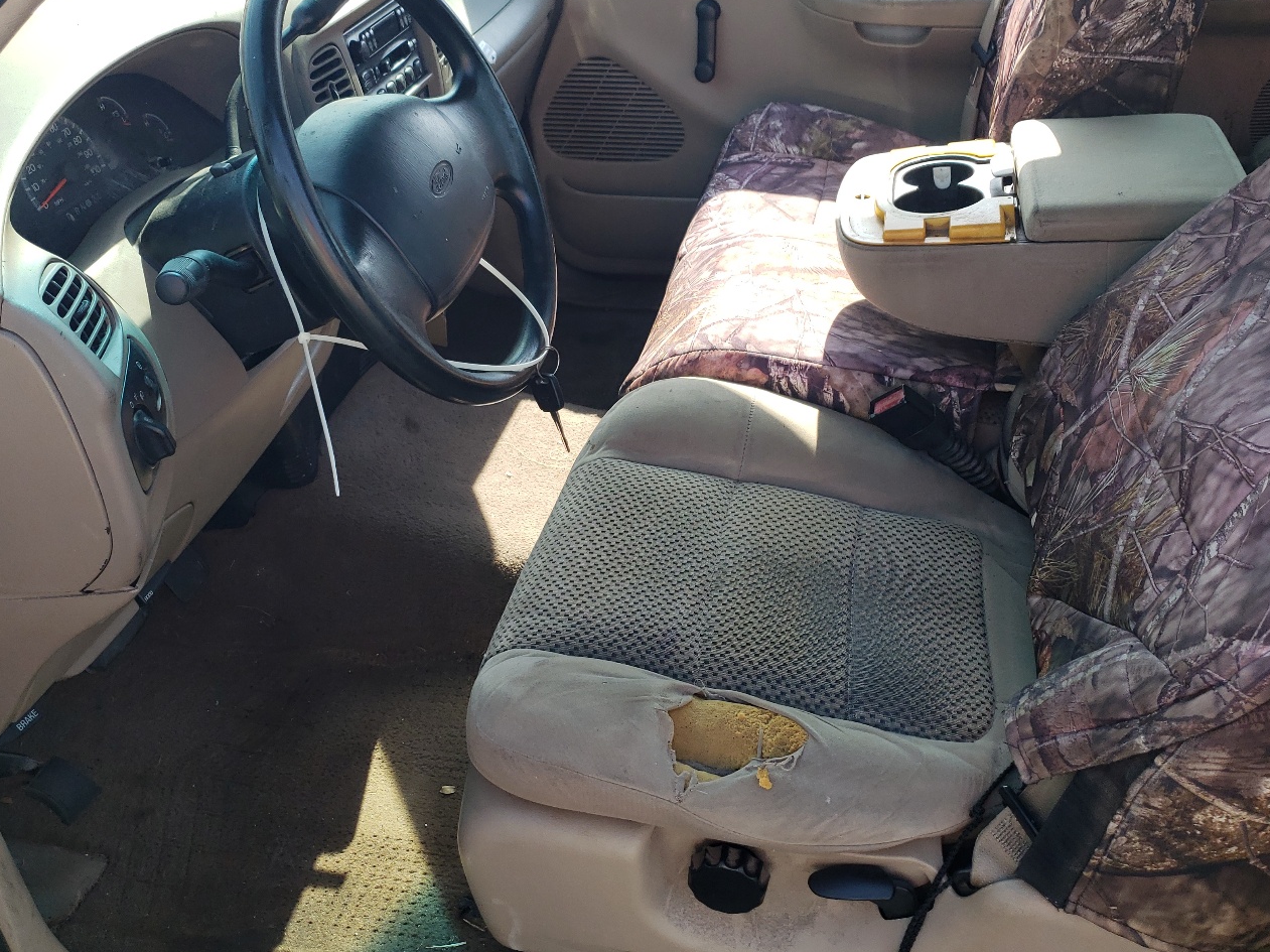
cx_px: 645
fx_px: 1210
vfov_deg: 42.8
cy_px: 397
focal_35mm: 33
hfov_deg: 55.4
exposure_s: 1/588
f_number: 1.5
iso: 50
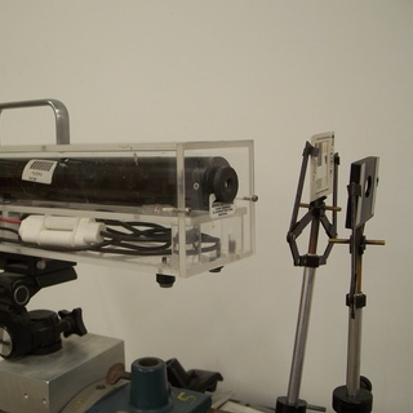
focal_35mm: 49
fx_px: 661
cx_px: 161
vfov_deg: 34.7
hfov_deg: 34.5
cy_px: 219
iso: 64
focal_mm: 7.8
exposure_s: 1/30
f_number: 2.8
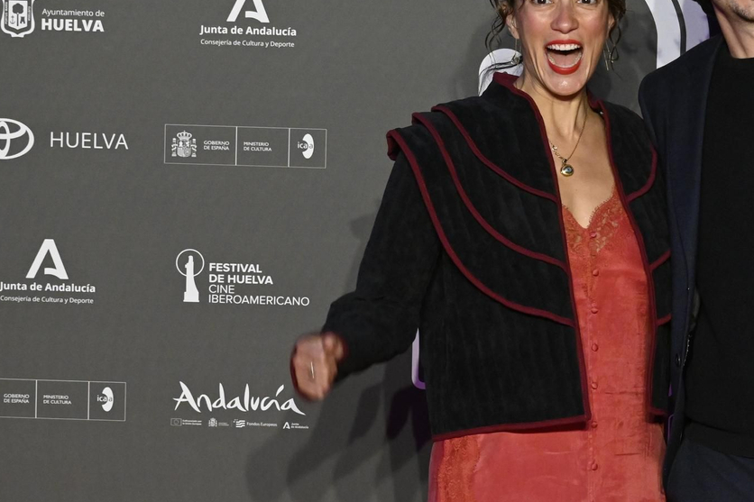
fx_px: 3727
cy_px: 217
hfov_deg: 11.5
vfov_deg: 7.7
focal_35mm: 178
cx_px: 705
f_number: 6.3
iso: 4000
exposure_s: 1/320
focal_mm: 62
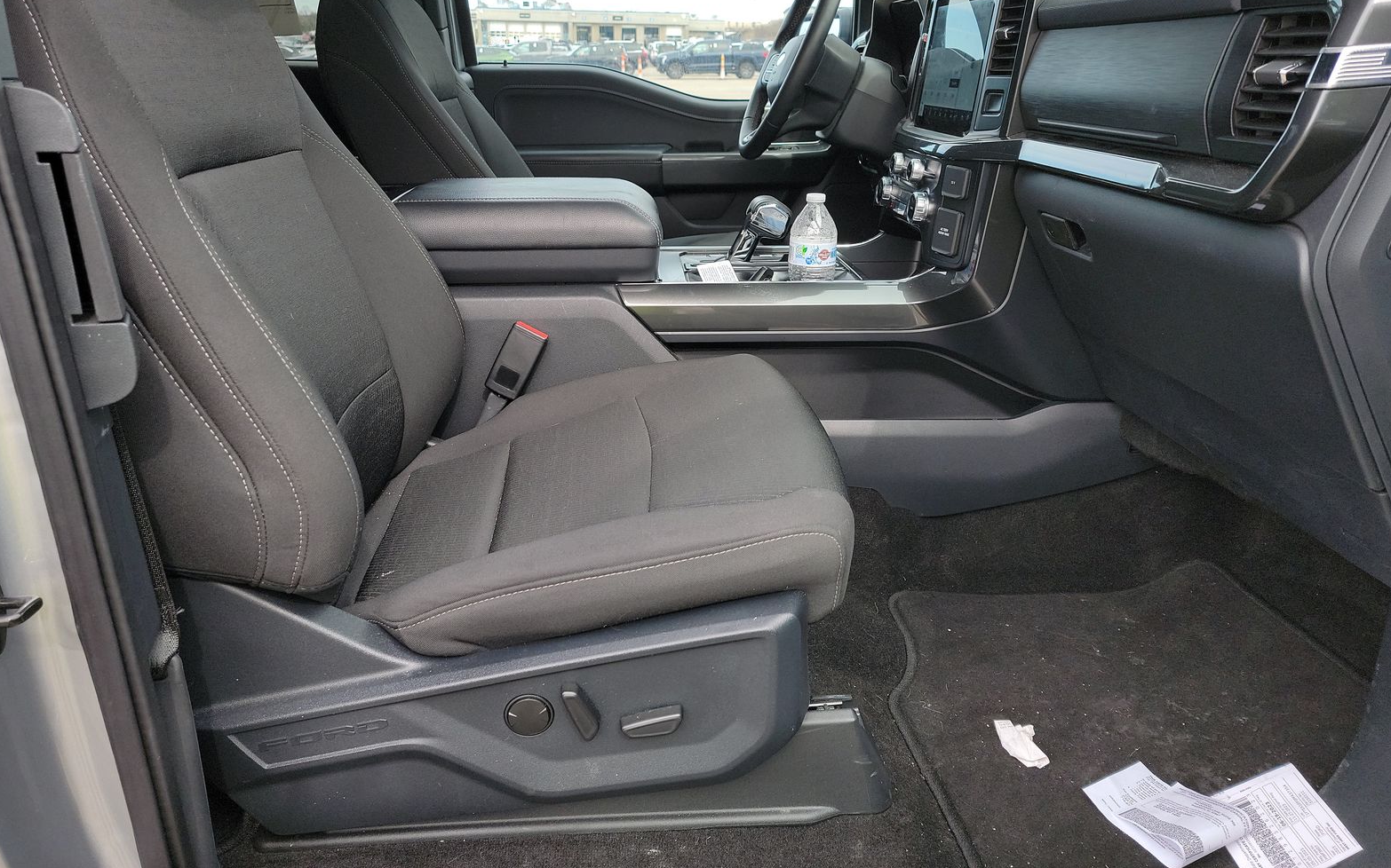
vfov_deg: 47.2
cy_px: 337
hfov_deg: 70.4
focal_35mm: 26
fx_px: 985
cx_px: 693
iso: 50
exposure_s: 1/124
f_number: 1.8
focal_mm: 6.7
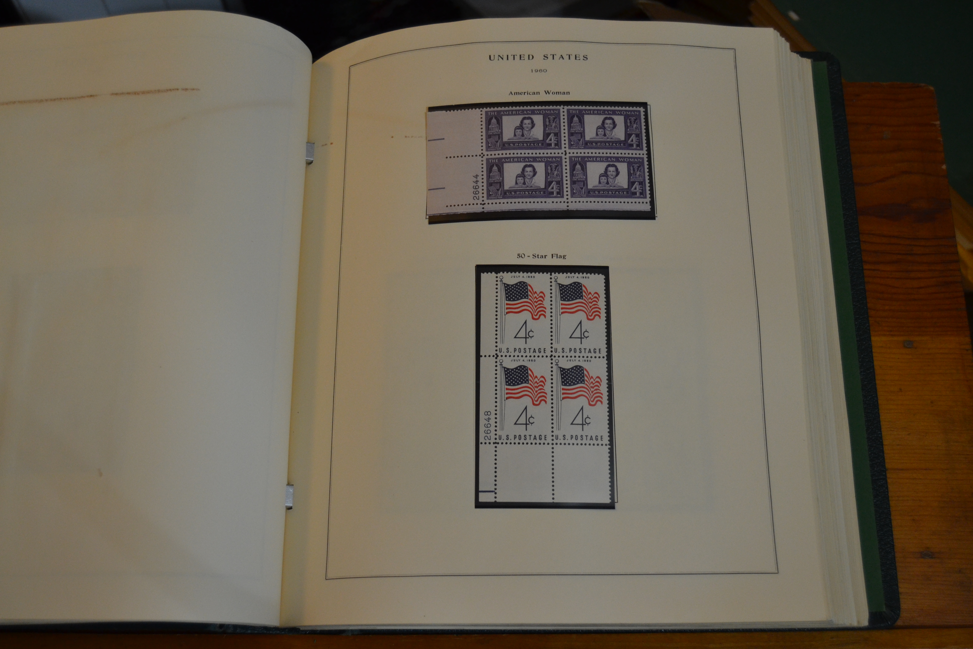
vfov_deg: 34.2
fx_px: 1054
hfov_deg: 49.6
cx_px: 486
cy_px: 324
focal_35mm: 39
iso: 900
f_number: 4
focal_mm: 26
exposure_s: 1/60
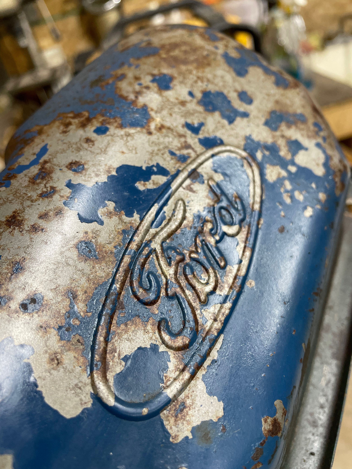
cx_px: 176
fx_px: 353
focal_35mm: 26
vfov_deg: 67.3
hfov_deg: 53.1
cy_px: 234
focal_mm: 4.2
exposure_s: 1/60
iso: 125
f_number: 1.6
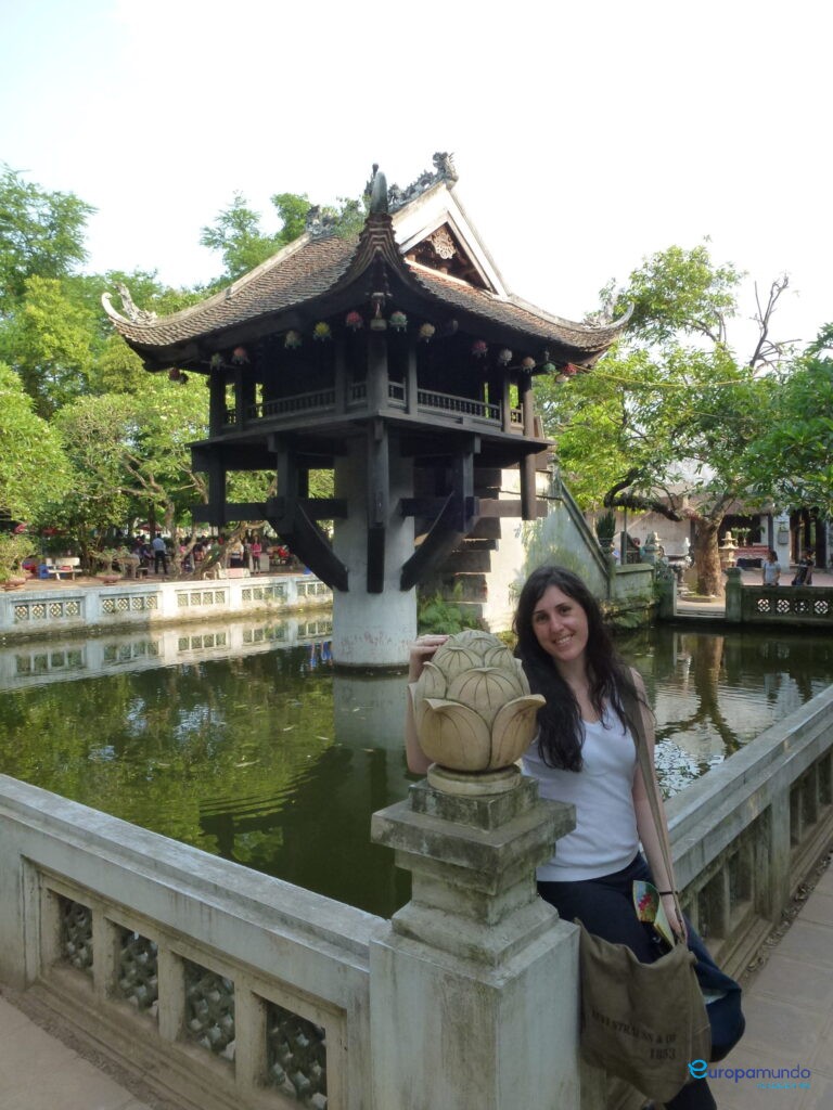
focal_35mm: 24
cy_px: 555
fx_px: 770
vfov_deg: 71.6
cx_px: 416
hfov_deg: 56.8
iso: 160
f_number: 4
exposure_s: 1/200
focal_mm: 4.3
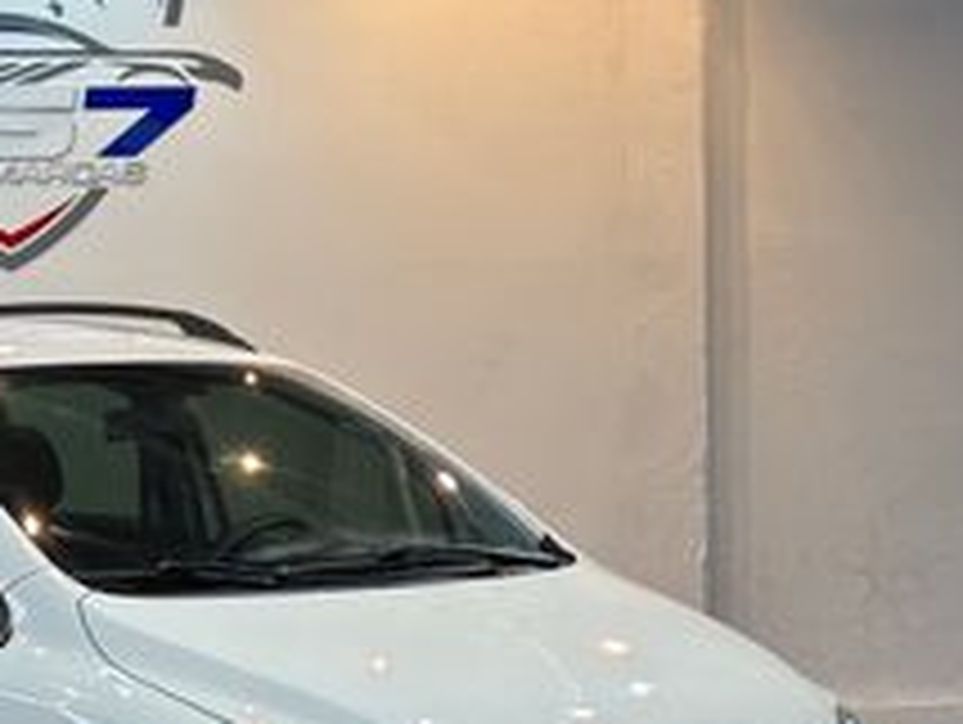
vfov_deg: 12.9
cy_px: 652
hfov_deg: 16.9
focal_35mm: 114
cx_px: 50
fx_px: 3175
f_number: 1.6
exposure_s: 1/120
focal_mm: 5.96
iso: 40
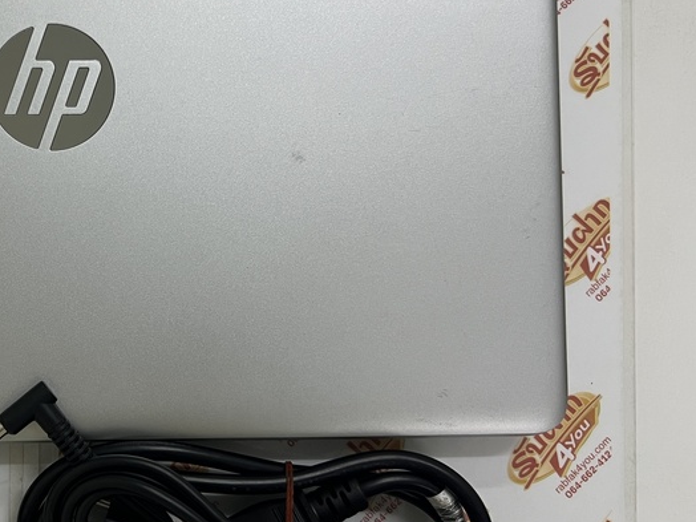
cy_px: 231
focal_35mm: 50
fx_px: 1005
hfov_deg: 35.6
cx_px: 53
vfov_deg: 29.1
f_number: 1.5
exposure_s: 1/50
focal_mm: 5.7
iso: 80
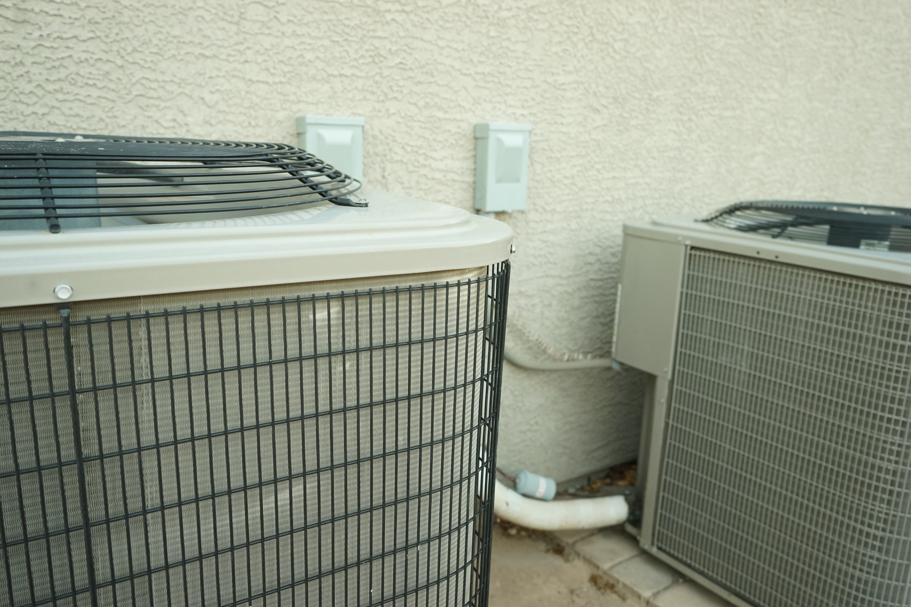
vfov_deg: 46.4
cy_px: 304
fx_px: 709
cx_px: 456
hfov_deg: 65.5
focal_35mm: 28
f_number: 5.6
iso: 1000
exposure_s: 1/50
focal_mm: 28
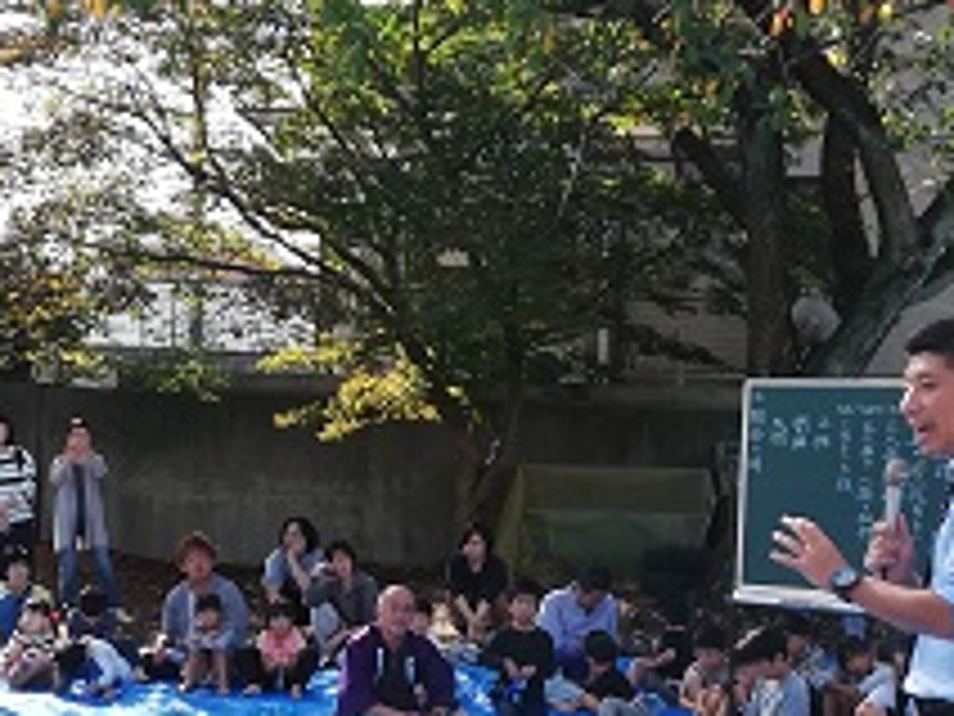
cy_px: 570
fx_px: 2039
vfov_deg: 19.7
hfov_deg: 26.3
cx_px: 448
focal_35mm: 74
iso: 50
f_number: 2.2
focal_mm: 3.81
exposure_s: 1/340
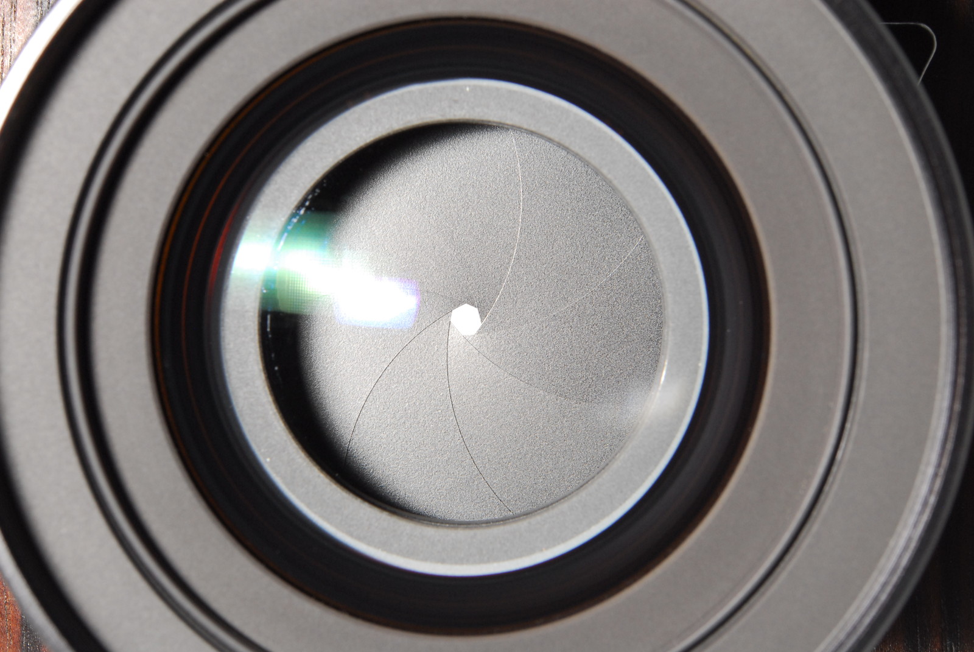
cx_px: 487
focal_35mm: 82
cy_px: 326
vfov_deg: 16.6
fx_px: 2235
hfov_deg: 24.6
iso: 400
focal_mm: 55
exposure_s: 1/100
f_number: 16
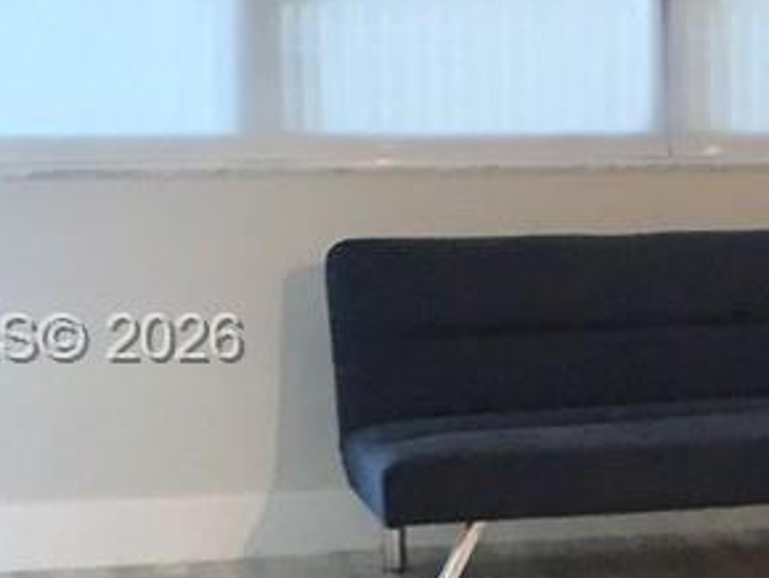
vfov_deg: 9.3
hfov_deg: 11.2
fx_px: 3557
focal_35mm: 160
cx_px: 1538
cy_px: 342
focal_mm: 4.15
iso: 64
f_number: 2.2
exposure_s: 1/30
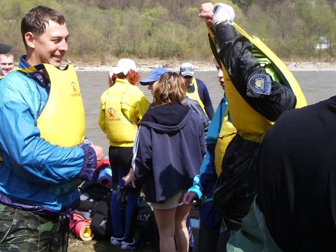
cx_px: 129
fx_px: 495
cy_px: 79
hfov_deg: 37.3
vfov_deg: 28.3
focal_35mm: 51
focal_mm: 5.8
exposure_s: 1/250
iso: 50
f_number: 4.3
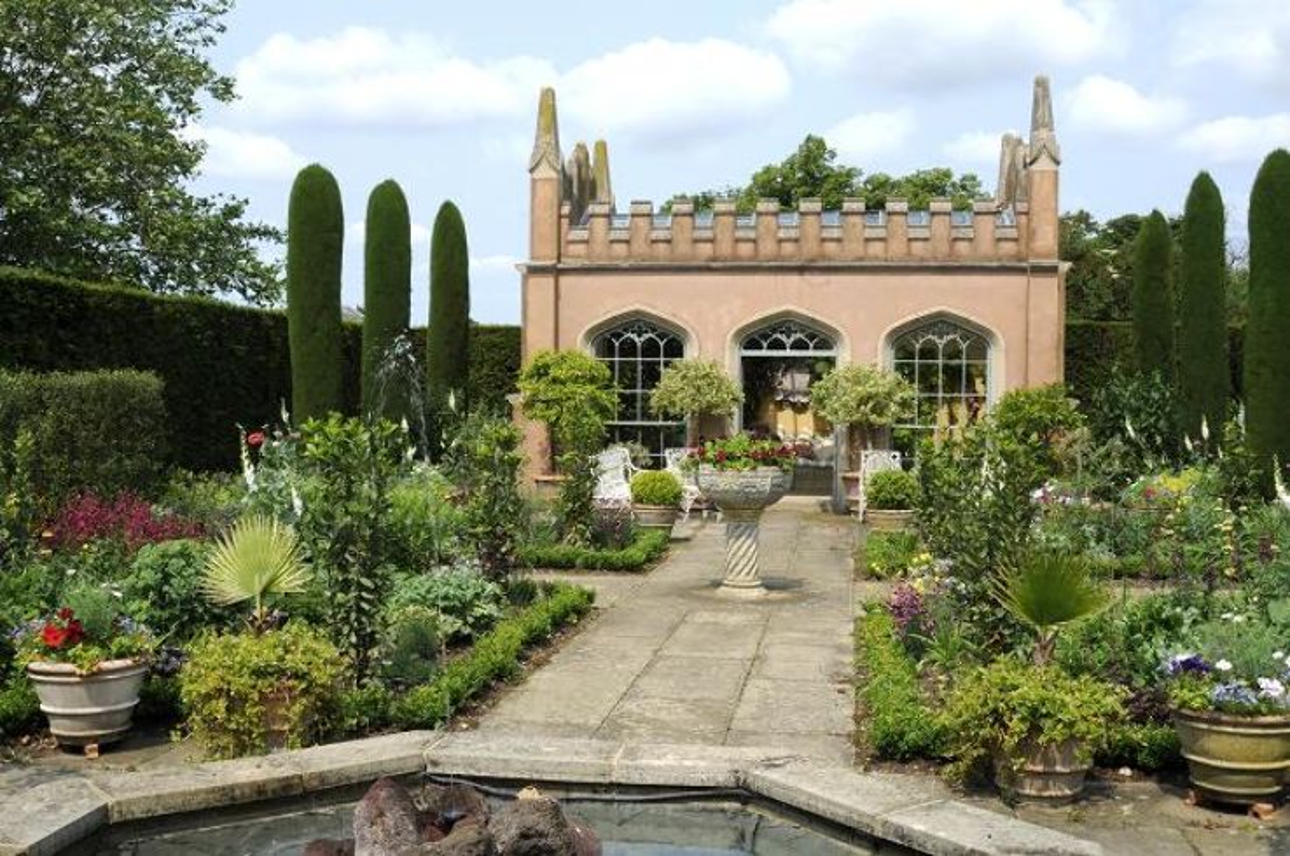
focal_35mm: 36
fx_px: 1288
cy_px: 428
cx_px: 645
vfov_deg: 36.8
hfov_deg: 53.2
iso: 200
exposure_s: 1/60
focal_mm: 24
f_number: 22
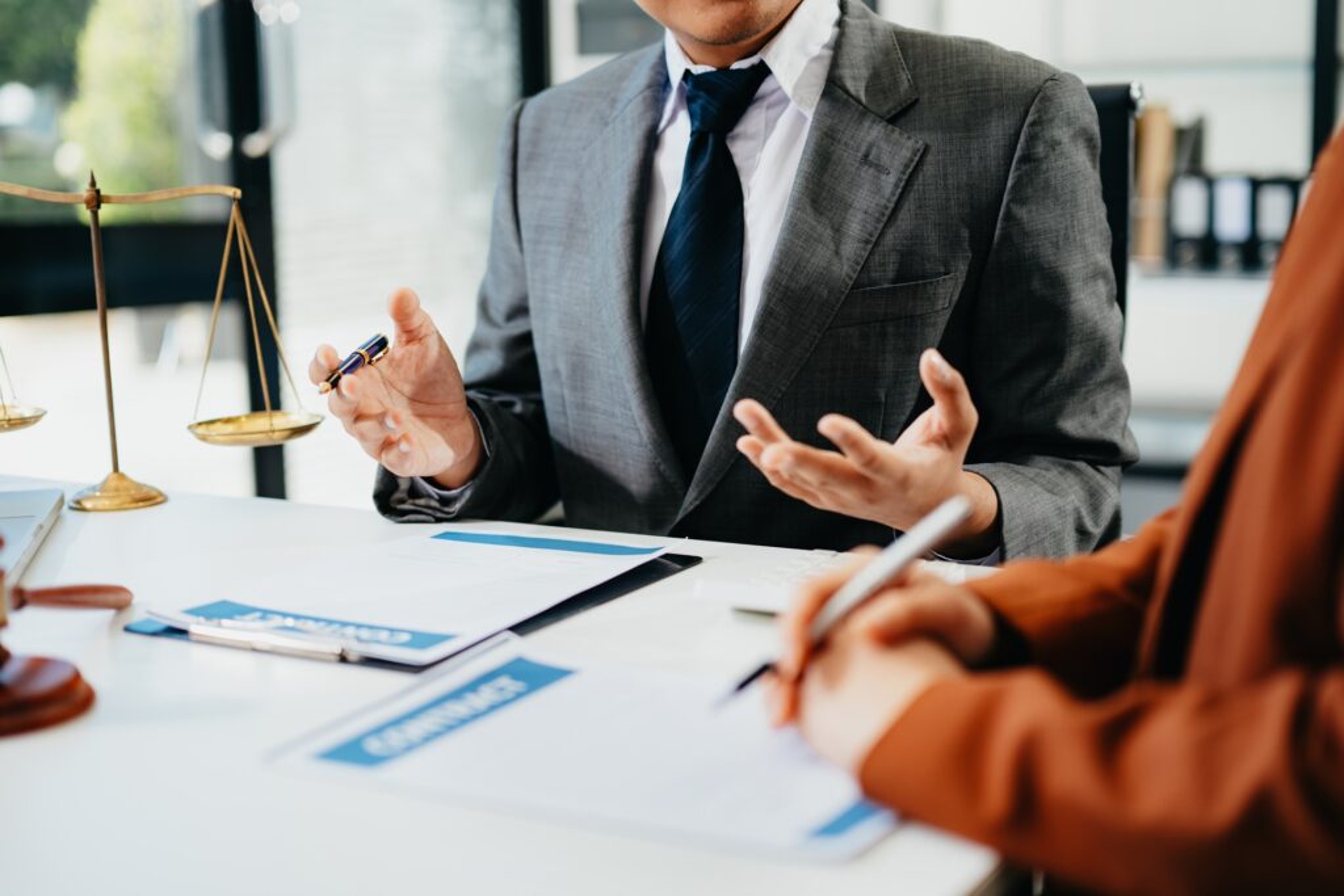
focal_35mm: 50
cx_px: 672
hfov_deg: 39.6
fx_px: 1867
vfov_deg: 27.0
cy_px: 448
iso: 320
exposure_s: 1/250
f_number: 2
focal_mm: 50
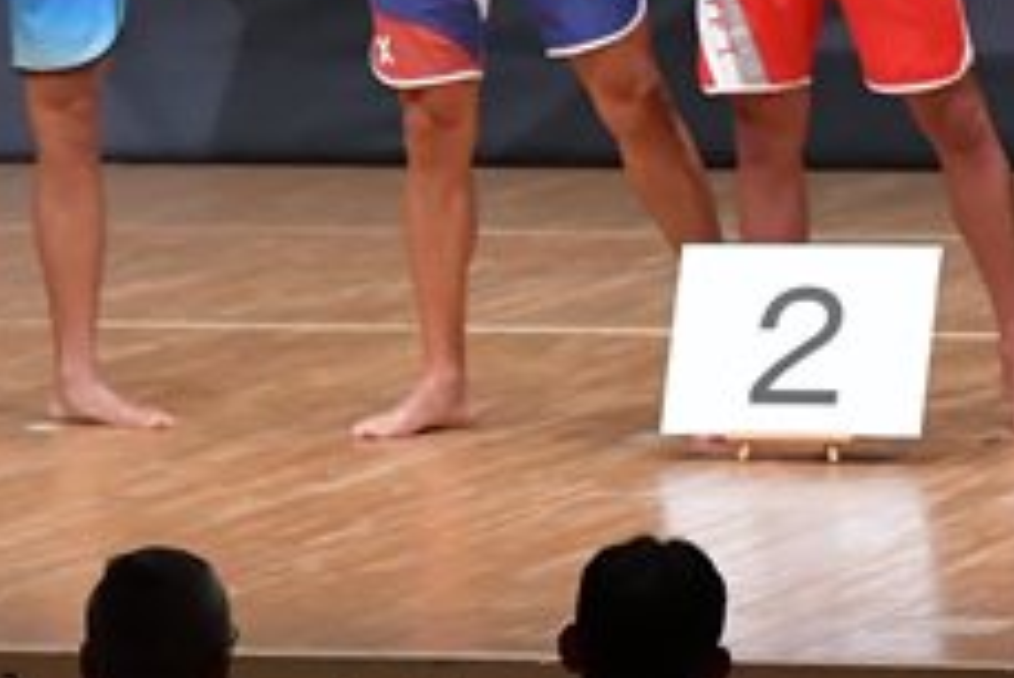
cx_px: 981
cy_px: -133
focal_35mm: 531
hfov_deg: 3.9
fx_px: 14965
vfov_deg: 2.6
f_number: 5.6
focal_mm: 105
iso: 6400
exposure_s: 1/400
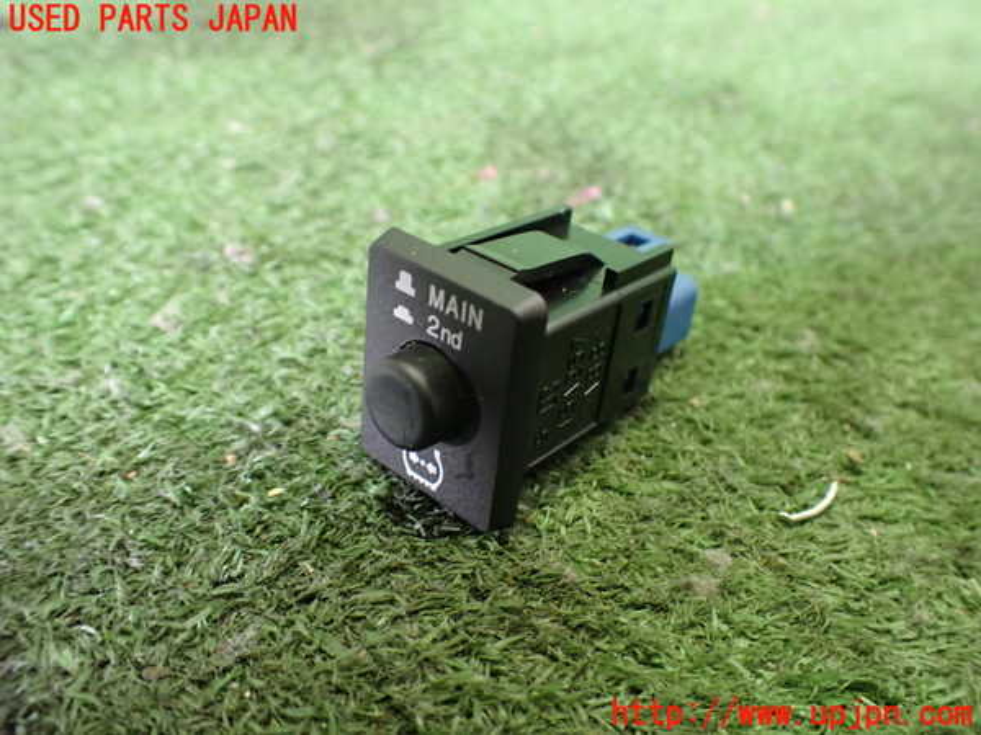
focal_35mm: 30
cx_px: 490
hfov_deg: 60.0
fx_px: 850
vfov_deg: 46.8
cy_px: 368
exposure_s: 1/30
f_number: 2.3
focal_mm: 5.4
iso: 800
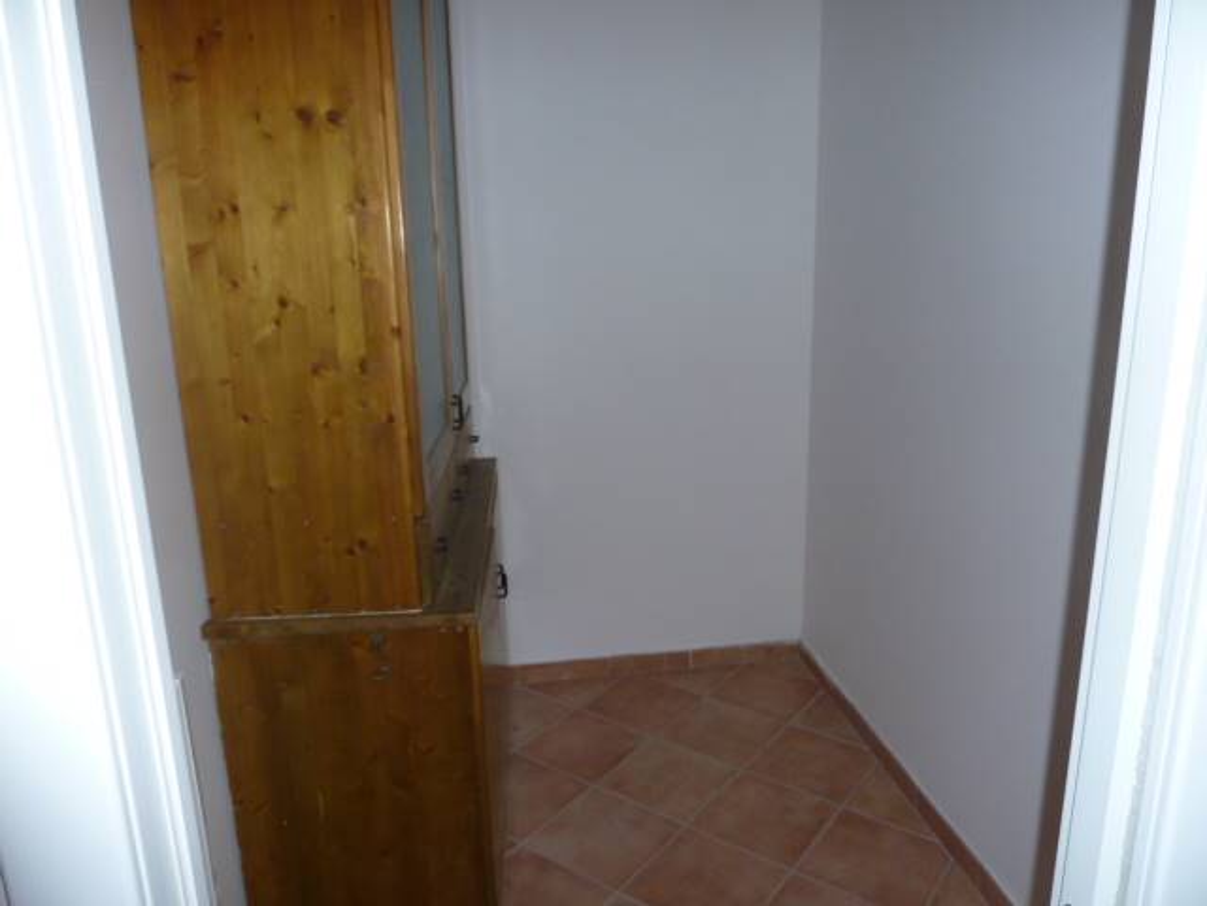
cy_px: 453
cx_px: 604
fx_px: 872
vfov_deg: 54.9
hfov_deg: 69.4
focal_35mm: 25
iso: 200
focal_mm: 4.1
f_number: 3.3
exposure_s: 1/30
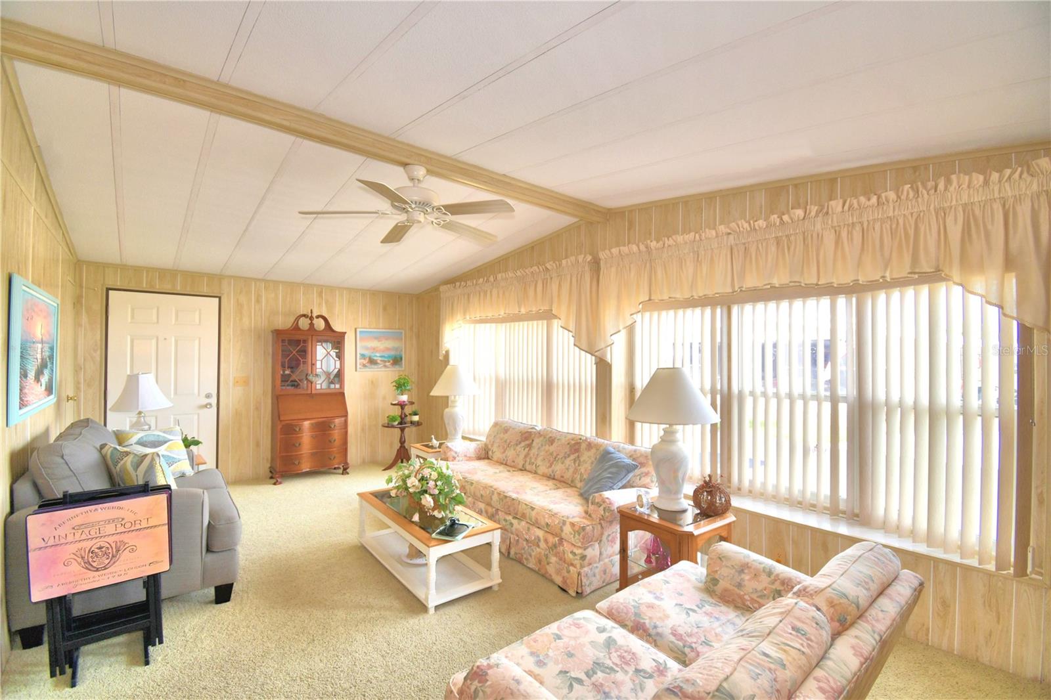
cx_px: 526
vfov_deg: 77.3
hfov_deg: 100.4
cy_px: 350
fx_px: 438
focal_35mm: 15
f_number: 4.5
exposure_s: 1/60
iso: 160
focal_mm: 10
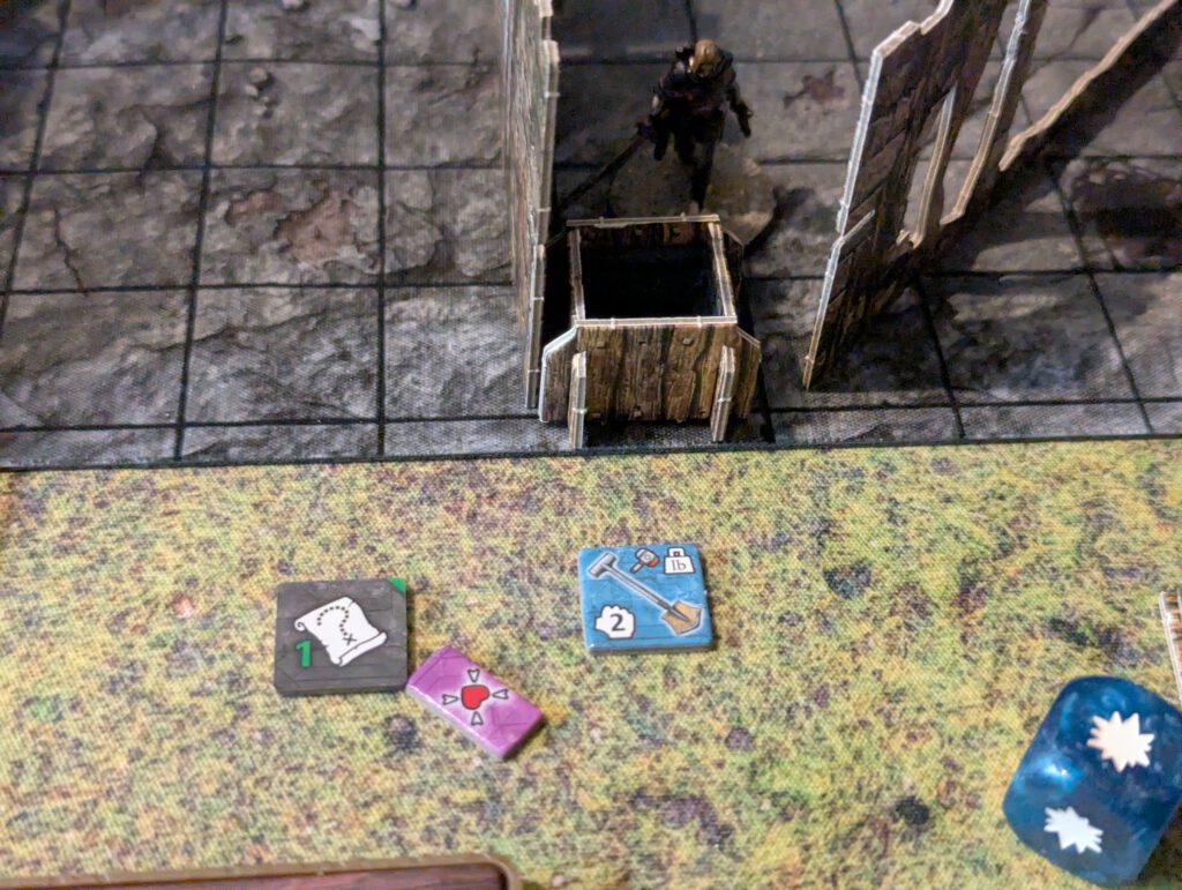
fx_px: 1641
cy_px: 445
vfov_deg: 30.3
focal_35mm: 48
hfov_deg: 39.6
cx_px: 591
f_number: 1.85
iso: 2165
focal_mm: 6.81
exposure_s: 1/51
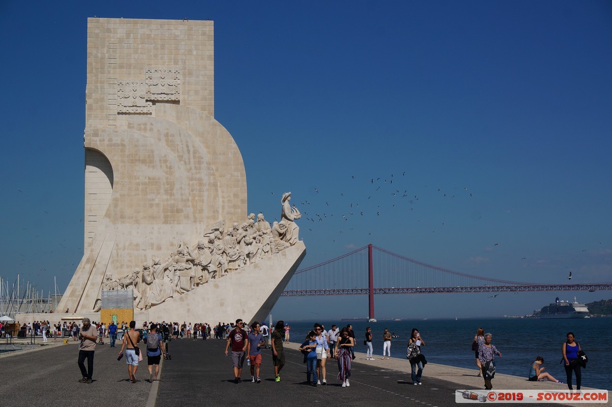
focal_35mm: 58
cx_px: 306
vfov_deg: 23.1
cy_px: 204
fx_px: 993
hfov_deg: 34.2
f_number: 9
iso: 100
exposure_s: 1/640
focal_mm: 39
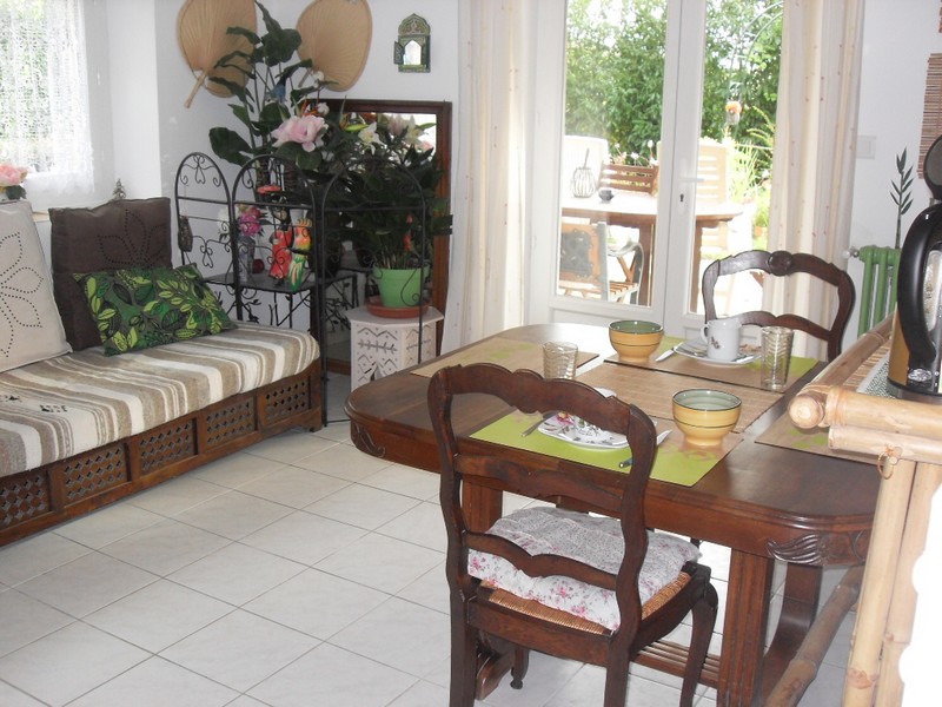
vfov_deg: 38.7
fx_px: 1007
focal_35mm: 37
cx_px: 471
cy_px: 354
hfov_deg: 50.1
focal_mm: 6.3
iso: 160
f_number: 2.8
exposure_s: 1/45
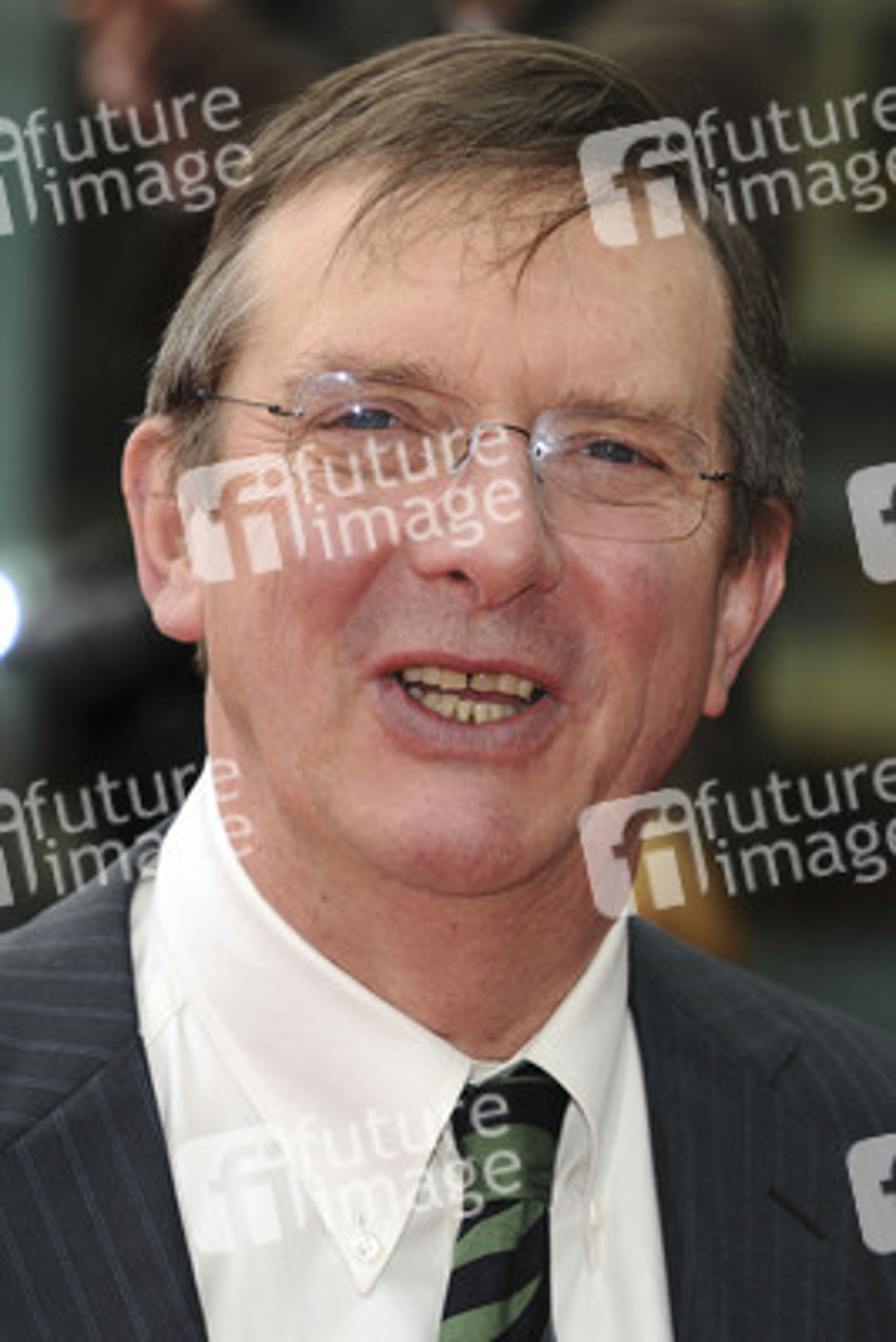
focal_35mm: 195
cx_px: 448
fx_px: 7273
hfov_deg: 7.0
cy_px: 671
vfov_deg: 10.5
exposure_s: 1/200
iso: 200
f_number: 5.6
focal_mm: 130
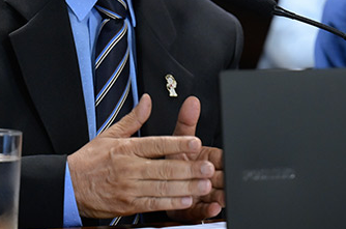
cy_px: 16
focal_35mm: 322
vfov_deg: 4.2
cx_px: 249
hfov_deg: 6.4
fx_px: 3087
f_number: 2.8
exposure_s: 1/200
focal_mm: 125
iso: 2500
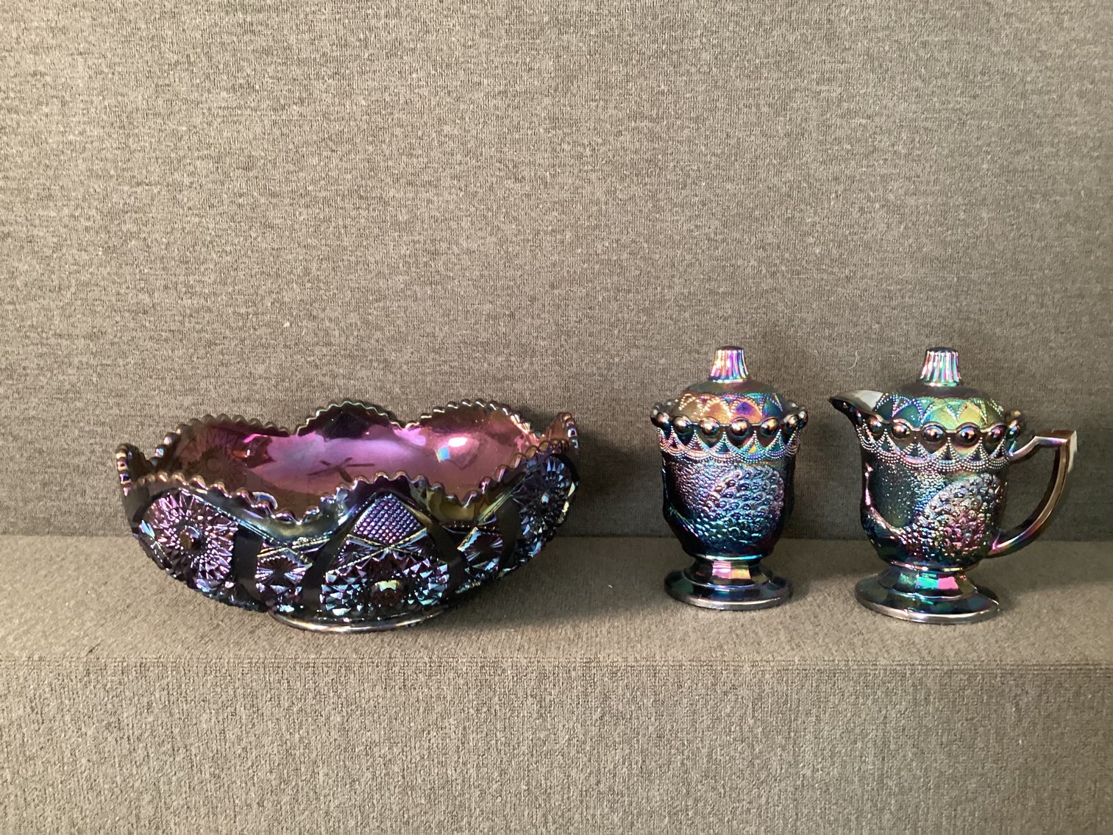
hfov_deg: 58.3
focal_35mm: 31
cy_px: 418
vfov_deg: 45.4
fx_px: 997
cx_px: 556
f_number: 2.4
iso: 400
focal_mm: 3.3
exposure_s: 1/40
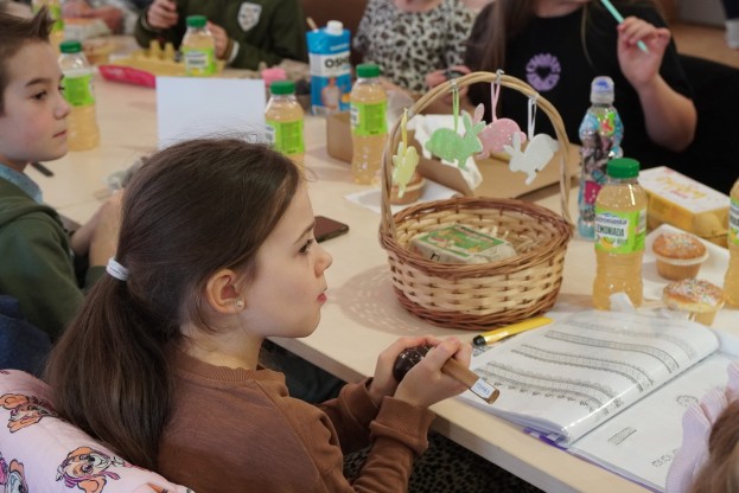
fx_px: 1171
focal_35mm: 57
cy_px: 246
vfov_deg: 23.8
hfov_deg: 35.0
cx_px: 370
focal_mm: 38
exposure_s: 1/60
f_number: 4.5
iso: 2000
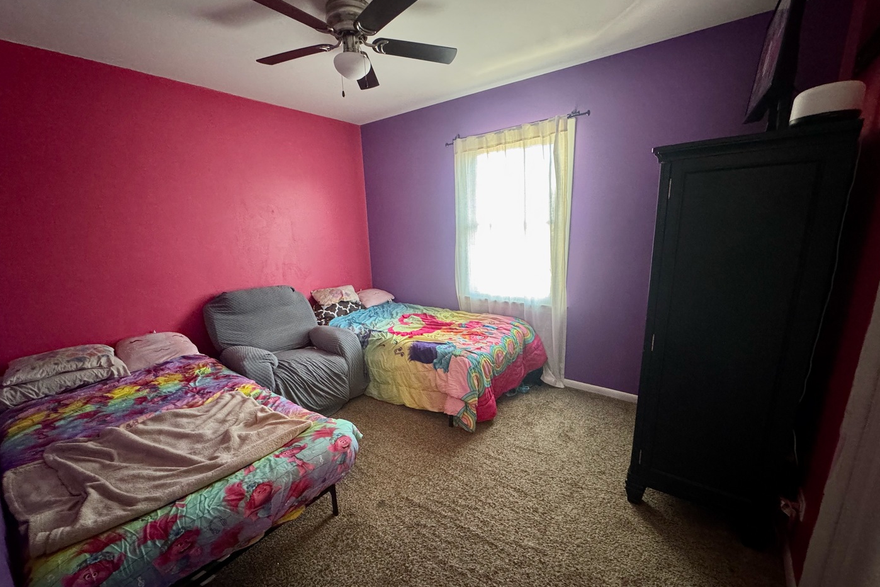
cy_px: 312
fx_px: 367
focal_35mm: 15
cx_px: 434
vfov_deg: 77.2
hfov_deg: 100.4
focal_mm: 2.22
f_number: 2.2
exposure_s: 1/60
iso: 500
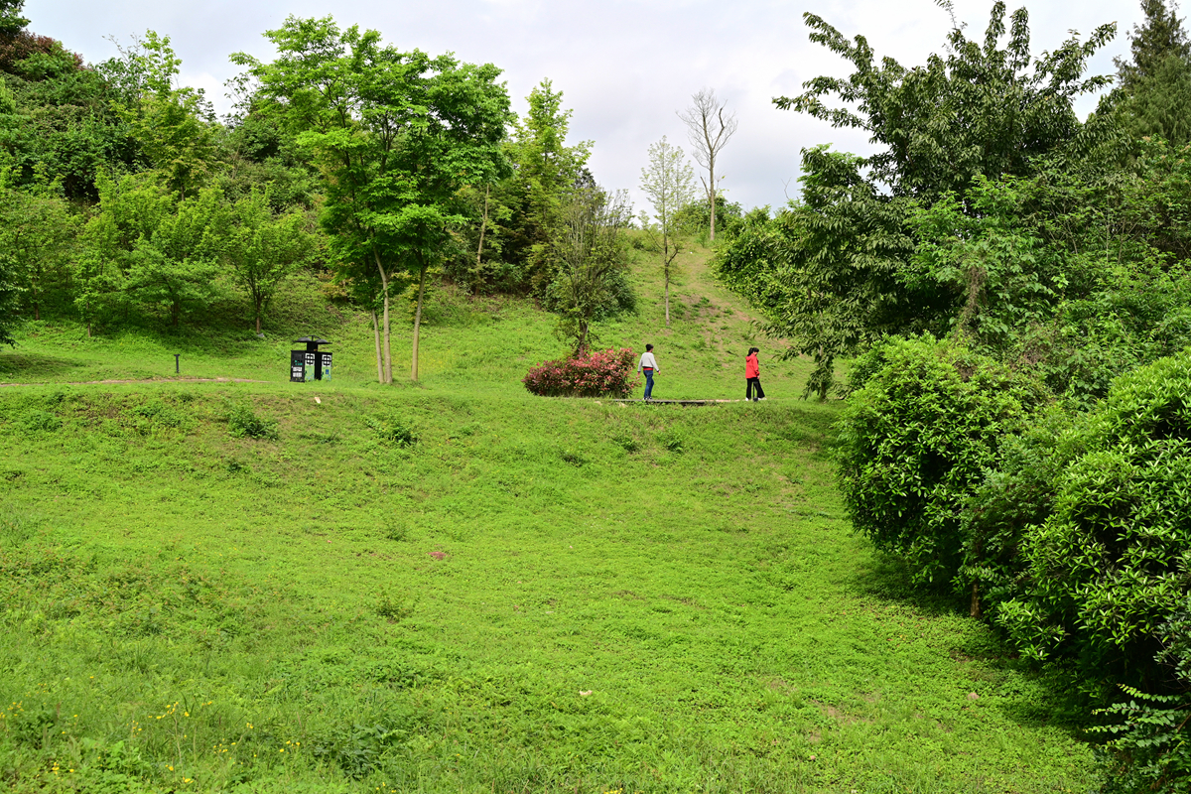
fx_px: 1323
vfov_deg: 33.4
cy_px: 397
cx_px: 596
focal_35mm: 40
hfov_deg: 48.5
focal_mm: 40
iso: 220
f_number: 8
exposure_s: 1/160
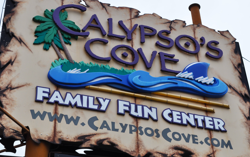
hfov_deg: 28.6
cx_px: 124
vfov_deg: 18.1
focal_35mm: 72
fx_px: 491
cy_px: 81
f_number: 10
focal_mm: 46
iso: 200
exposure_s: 1/400
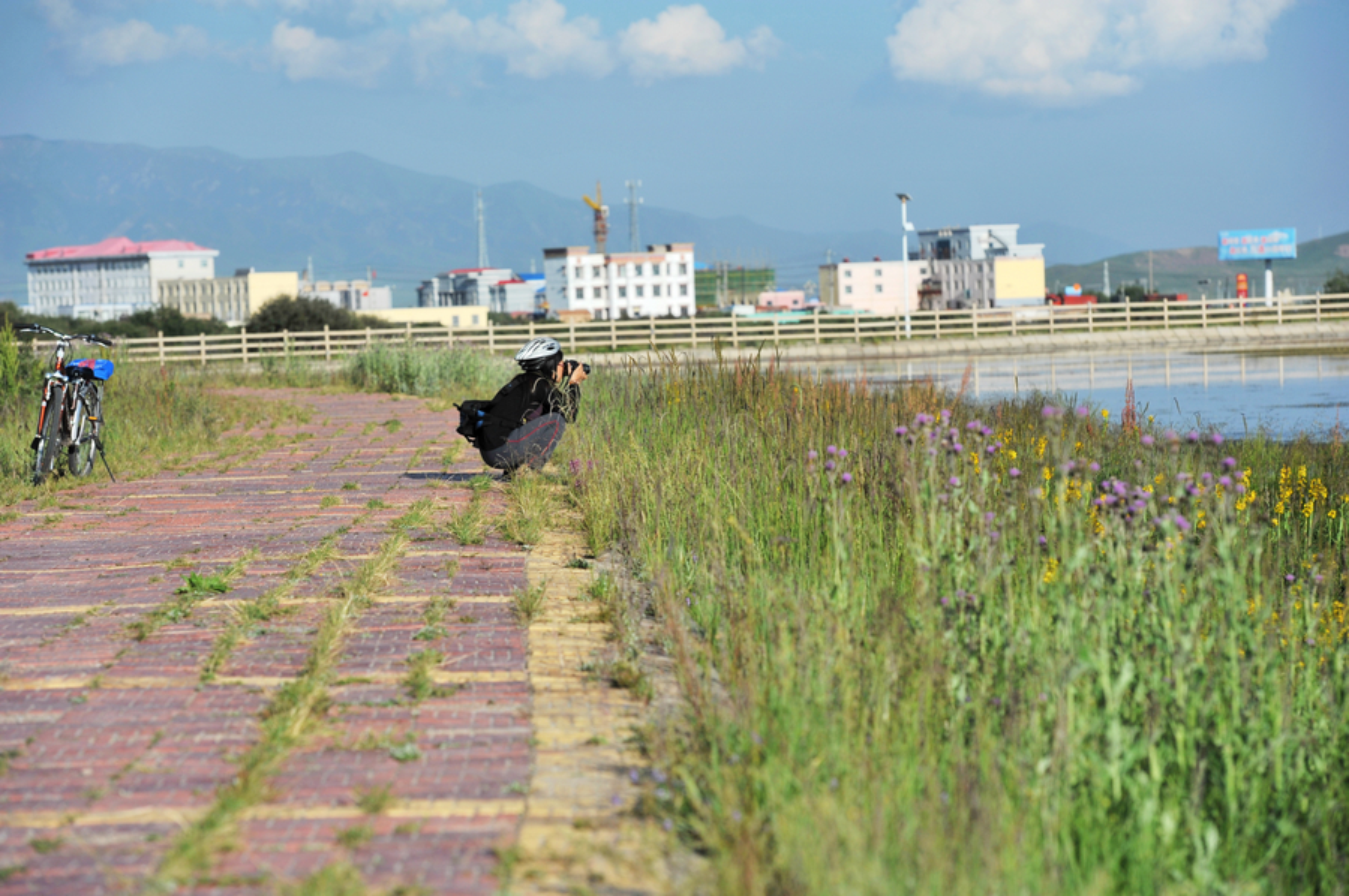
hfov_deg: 15.8
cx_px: 674
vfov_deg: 10.5
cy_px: 448
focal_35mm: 130
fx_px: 4866
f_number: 6.3
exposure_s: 1/2500
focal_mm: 130
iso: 200
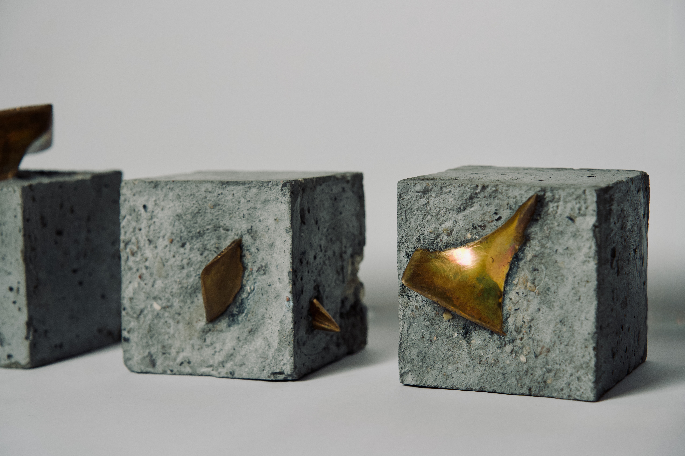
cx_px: 342
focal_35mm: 75
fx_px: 1427
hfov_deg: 27.0
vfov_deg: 18.2
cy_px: 228
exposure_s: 1/125
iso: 640
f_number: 5
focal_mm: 75
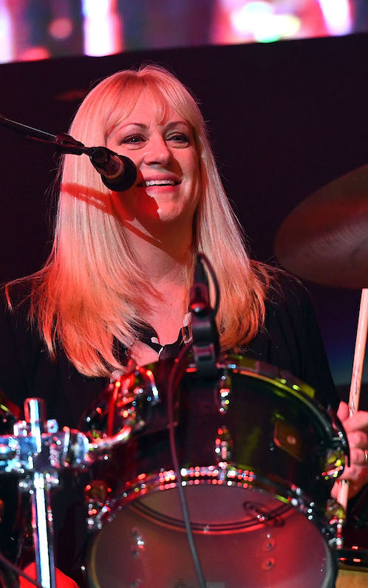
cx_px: 142
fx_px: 4923
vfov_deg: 6.8
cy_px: 294
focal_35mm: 307
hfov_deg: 4.3
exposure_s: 1/640
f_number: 4
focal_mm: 200
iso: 3200
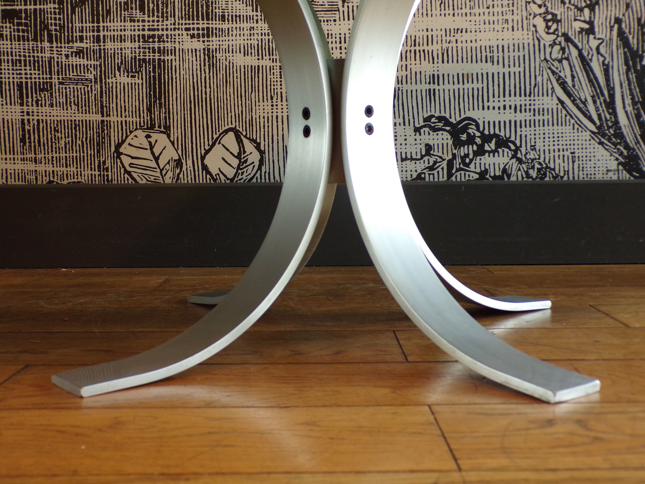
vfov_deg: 34.3
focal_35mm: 42
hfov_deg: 44.8
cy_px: 242
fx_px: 783
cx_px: 322
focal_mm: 7.6
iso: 200
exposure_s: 1/25
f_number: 3.4
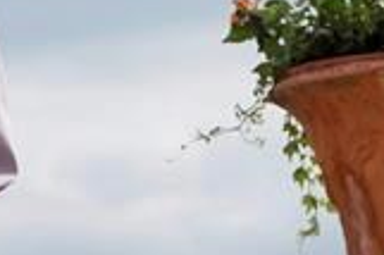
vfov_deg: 4.1
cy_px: -240
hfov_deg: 6.1
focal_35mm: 335
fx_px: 3570
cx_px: -93
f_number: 10
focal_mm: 55
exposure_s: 1/200
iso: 200
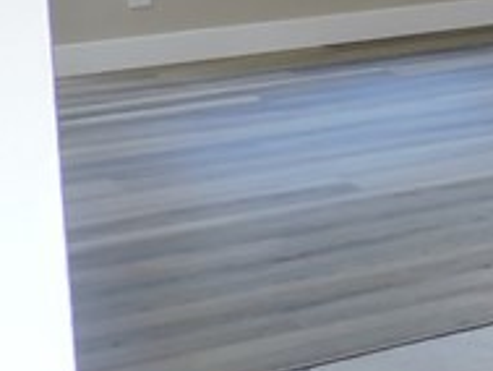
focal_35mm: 130
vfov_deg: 11.2
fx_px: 1853
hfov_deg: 11.6
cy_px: -91
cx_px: 1291
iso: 220
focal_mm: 4.3
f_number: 3
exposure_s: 1/40
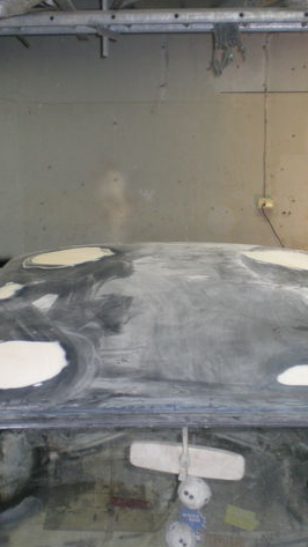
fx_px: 813
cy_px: 272
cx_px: 160
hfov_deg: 21.4
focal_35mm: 56
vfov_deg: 37.2
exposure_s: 1/30
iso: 144
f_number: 3.1
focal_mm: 6.3
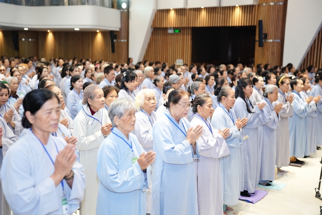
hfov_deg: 41.9
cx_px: 161
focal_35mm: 47
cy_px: 108
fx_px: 420
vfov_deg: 28.6
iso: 1600
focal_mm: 47
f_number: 2.2
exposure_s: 1/160
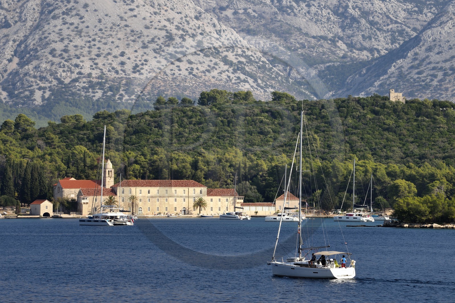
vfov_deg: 6.9
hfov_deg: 10.3
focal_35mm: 200
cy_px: 152
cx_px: 228
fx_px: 2526
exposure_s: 1/400
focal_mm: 200
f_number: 11
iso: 200
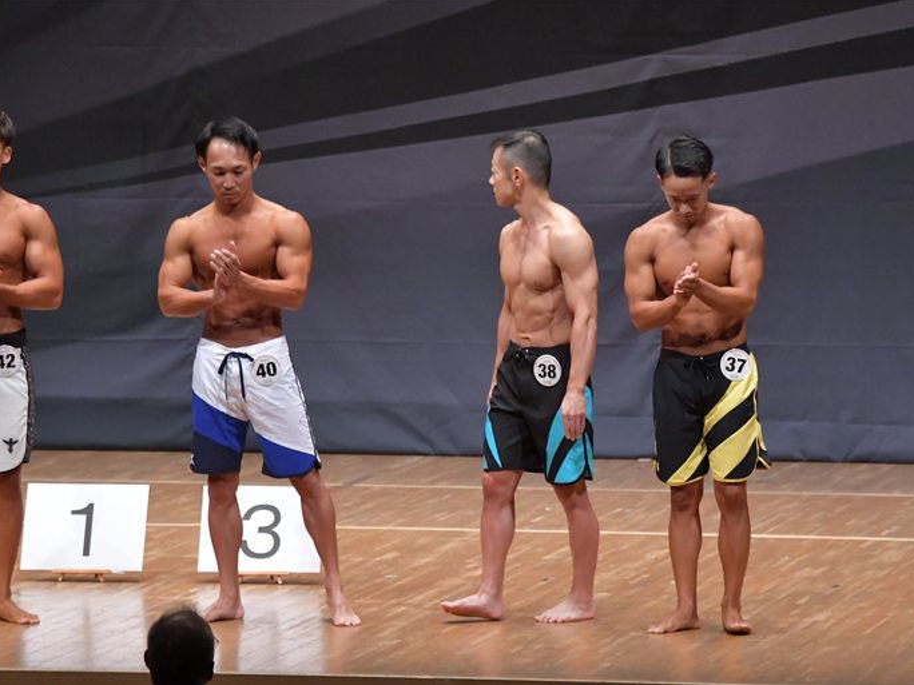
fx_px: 6469
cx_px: 495
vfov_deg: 6.1
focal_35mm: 245
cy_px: 342
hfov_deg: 8.1
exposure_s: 1/400
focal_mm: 150
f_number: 5.6
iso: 8000
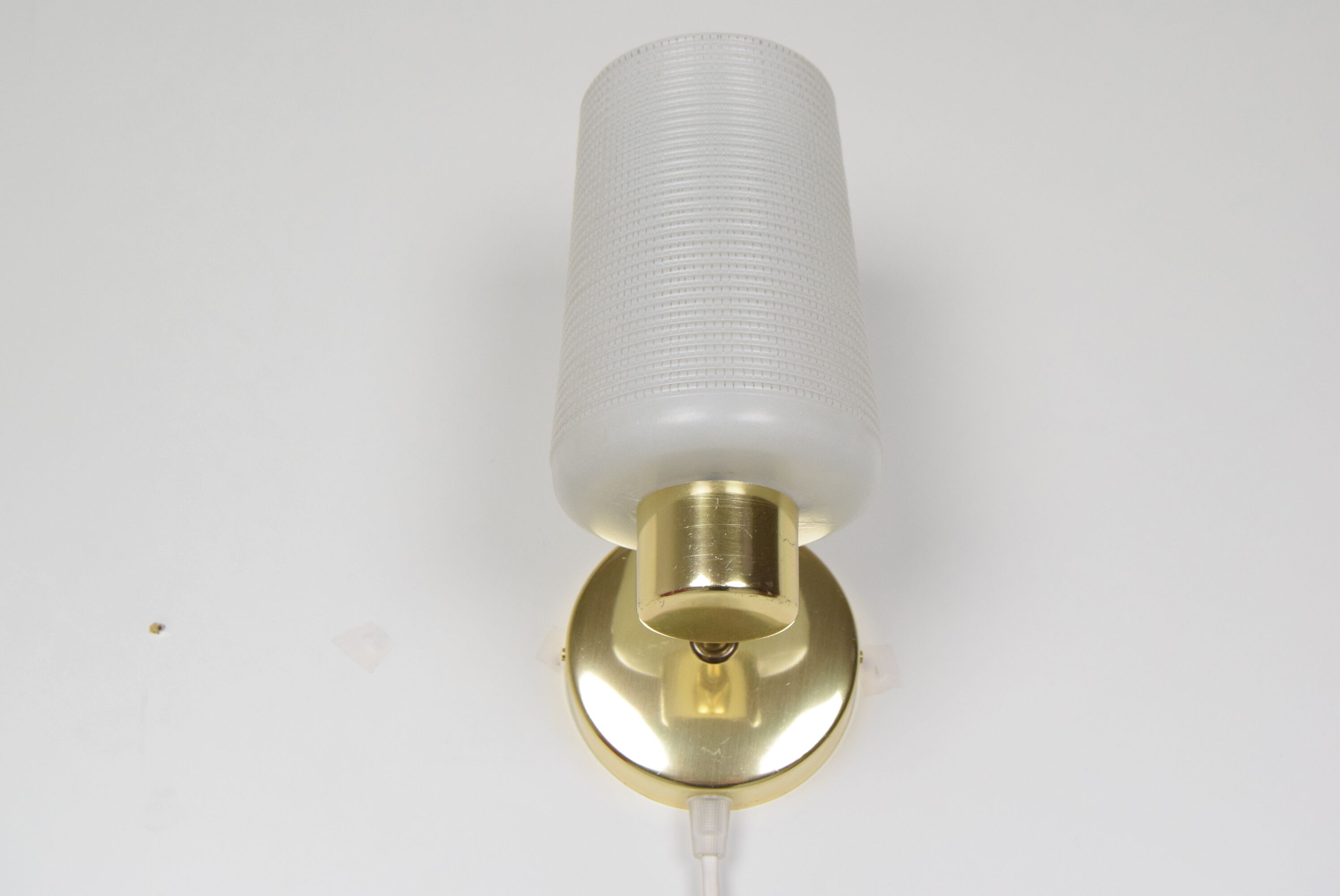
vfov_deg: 28.1
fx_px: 1788
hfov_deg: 41.1
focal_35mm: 48
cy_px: 448
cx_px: 670
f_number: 8
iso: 1600
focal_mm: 32
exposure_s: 1/250
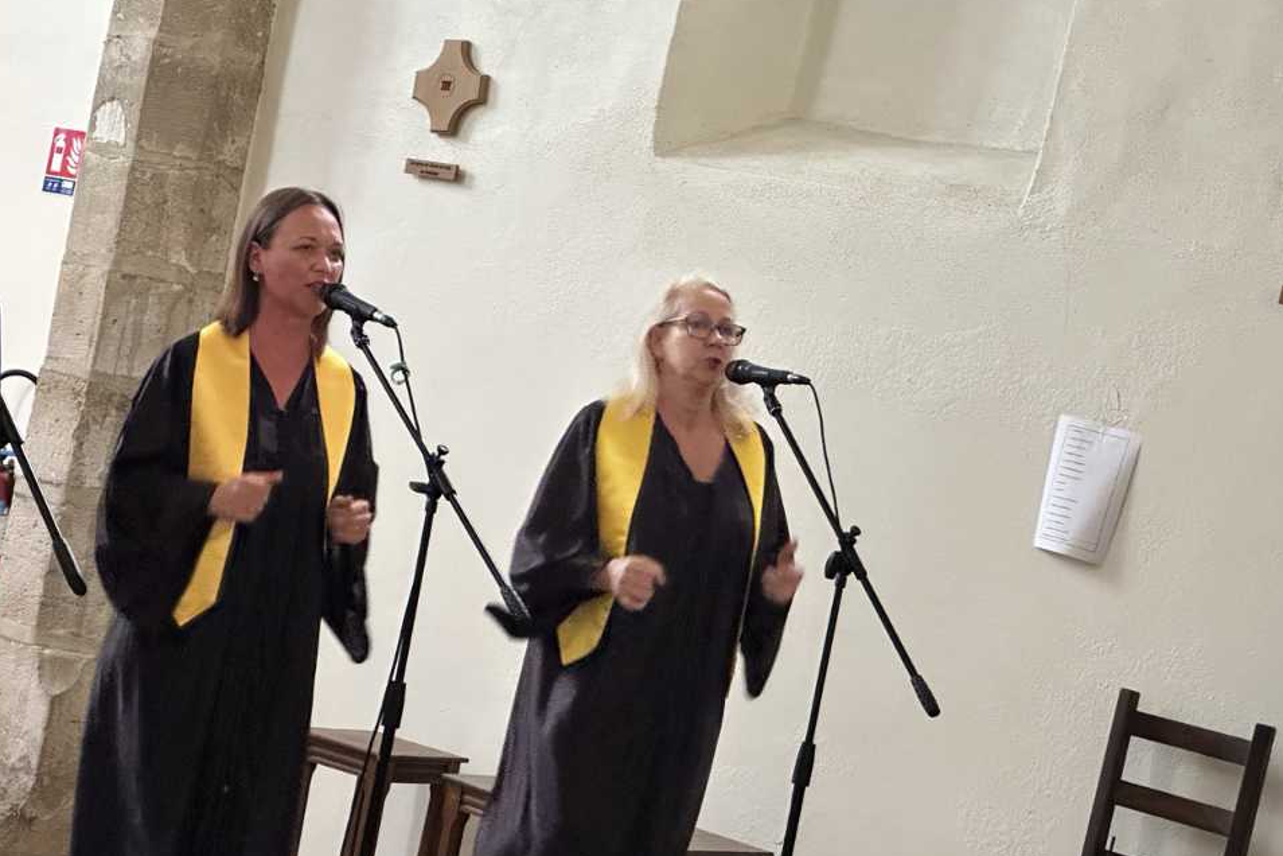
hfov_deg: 23.6
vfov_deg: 15.9
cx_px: 612
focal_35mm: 86
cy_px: 378
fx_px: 3065
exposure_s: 1/60
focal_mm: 9
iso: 640
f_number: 2.8
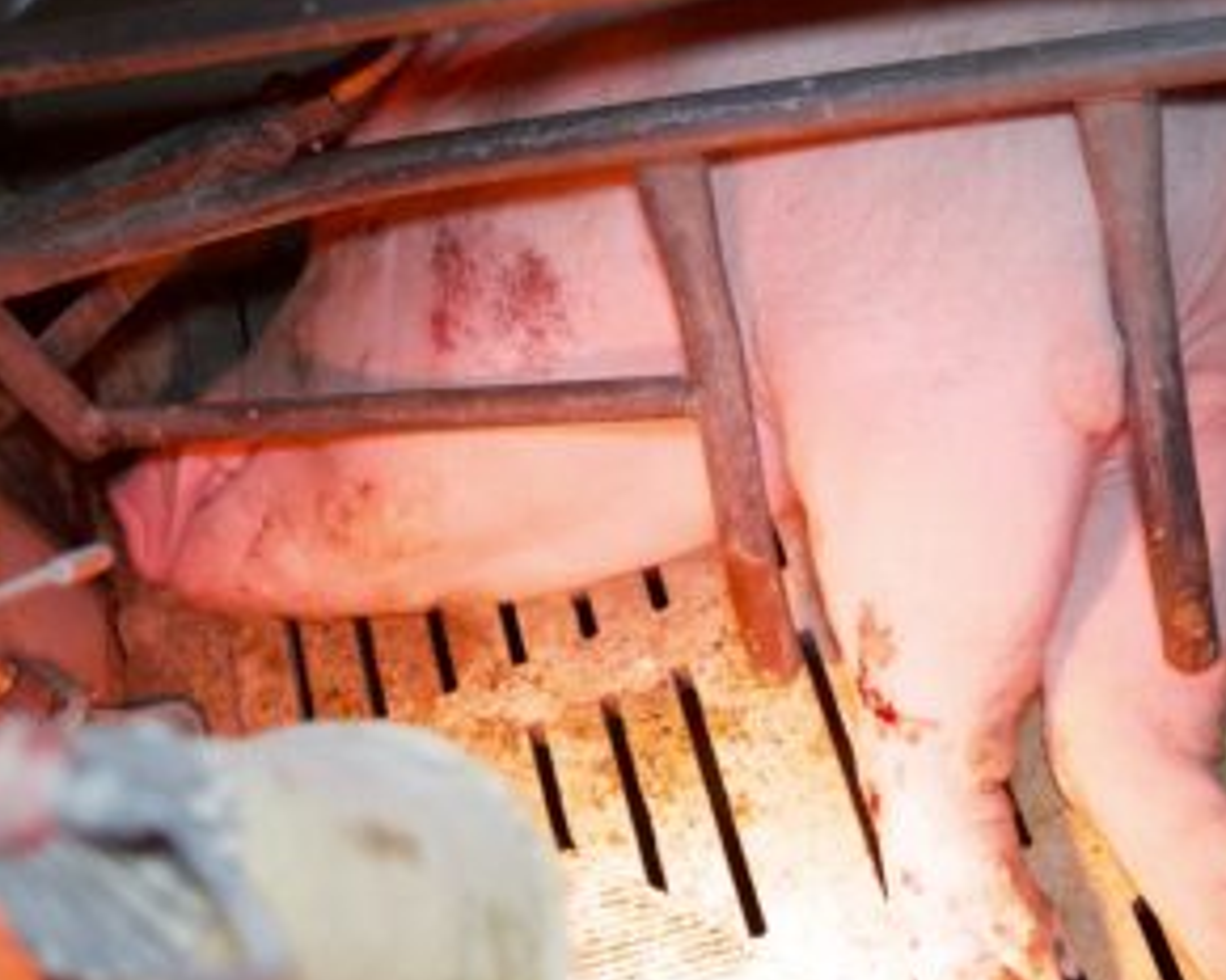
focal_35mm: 54
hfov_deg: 34.7
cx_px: 719
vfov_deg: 28.1
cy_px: 425
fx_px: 1959
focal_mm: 24
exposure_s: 1/500
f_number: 1.4
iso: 3200
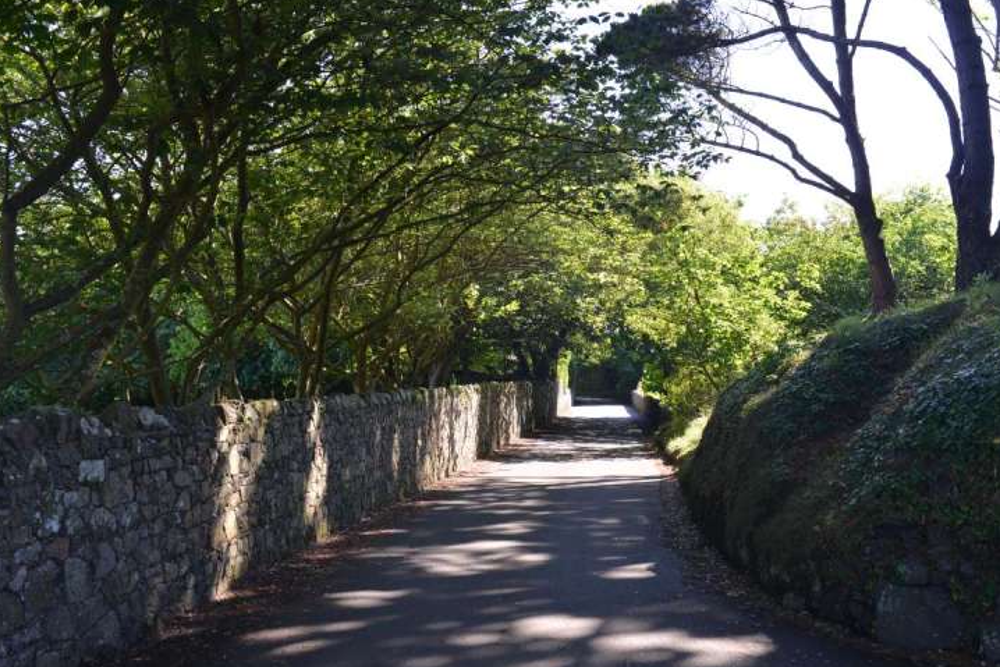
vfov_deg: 34.2
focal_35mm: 39
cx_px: 526
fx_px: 1083
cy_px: 319
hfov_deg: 49.5
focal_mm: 35
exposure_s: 1/60
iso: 125
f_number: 7.1
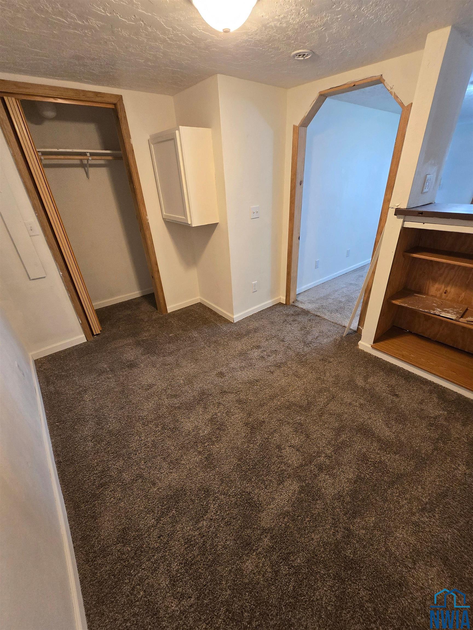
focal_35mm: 13
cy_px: 315
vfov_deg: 106.2
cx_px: 236
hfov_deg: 89.9
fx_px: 237
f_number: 2.2
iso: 320
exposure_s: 1/60
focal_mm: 2.2
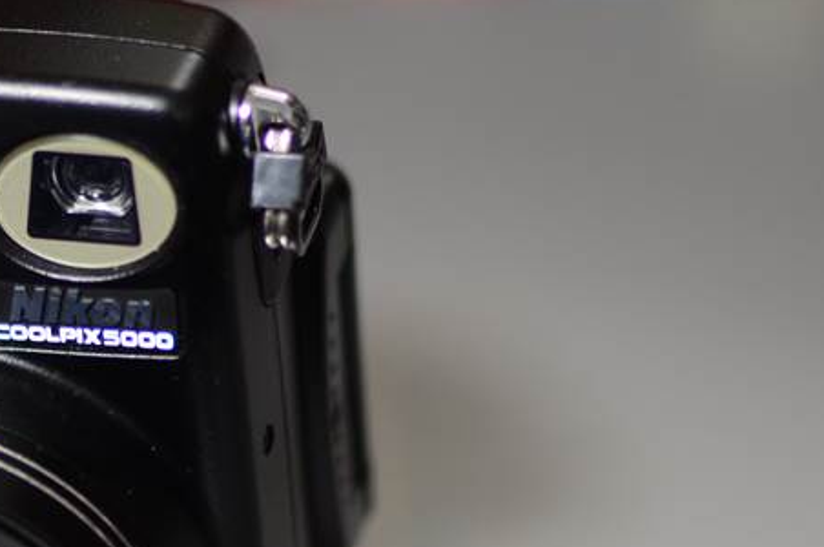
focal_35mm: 139
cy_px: 336
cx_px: -186
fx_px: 3184
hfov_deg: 14.3
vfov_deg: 9.8
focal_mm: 35
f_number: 2
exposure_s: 1/40
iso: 400
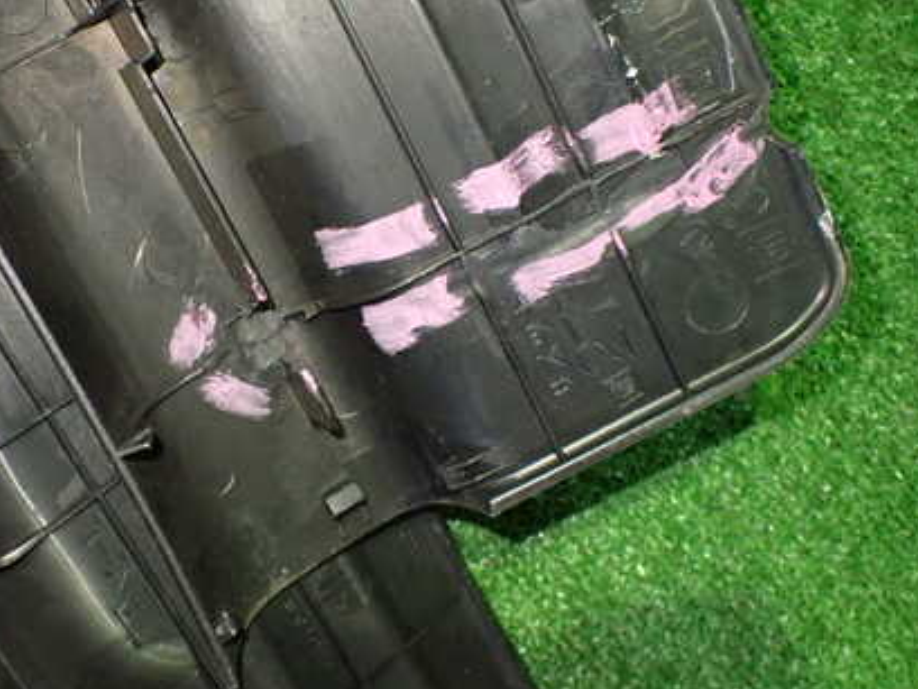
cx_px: 294
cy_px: 359
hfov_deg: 42.3
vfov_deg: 32.9
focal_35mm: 44
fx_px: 1167
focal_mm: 5.4
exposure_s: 1/30
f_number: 2.3
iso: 800
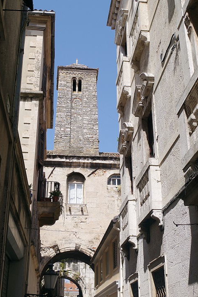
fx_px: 371
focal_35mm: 45
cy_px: 163
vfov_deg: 43.5
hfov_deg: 29.9
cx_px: 90
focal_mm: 26
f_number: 7.1
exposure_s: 1/250
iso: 100
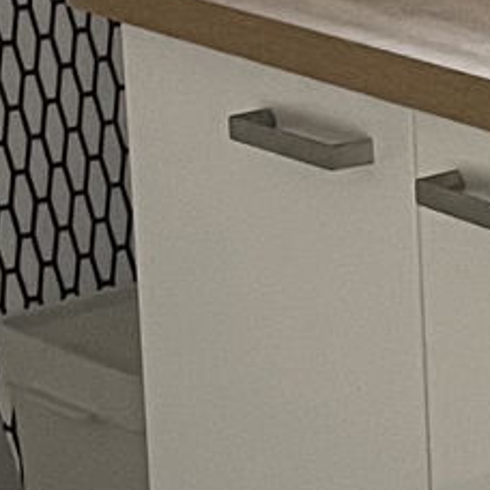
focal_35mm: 215
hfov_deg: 8.0
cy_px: 98
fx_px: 3443
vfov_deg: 8.1
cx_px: 746
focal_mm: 4.2
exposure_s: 1/25
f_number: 1.6
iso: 640
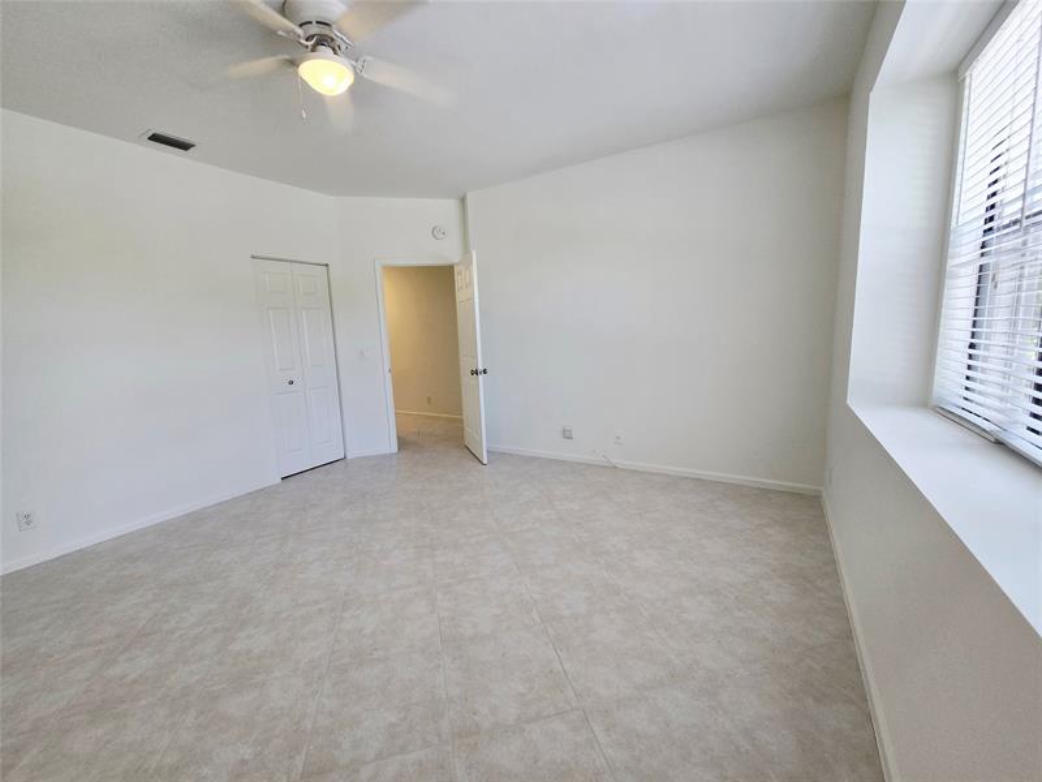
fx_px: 391
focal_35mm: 13
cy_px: 391
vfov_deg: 89.9
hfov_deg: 106.2
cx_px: 521
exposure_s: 1/120
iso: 80
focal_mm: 2.2
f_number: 2.2
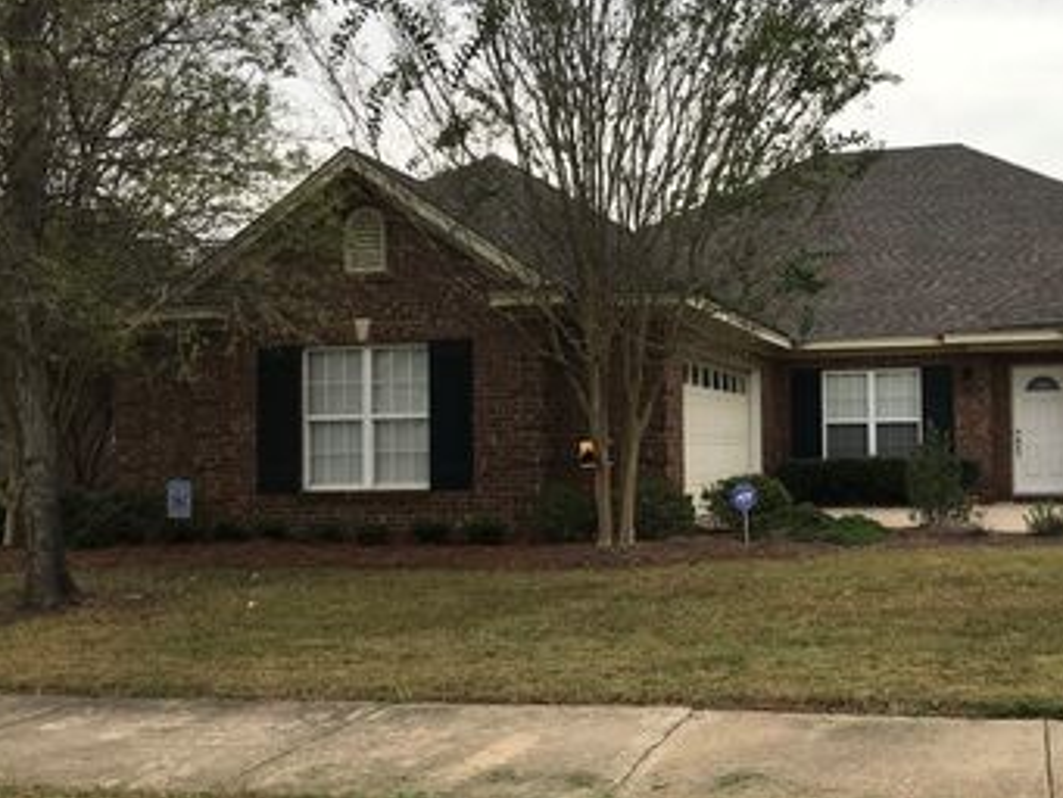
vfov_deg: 35.2
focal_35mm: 41
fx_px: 1259
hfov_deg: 44.8
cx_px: 745
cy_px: 413
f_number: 1.8
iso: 20
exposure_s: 1/1742
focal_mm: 3.99
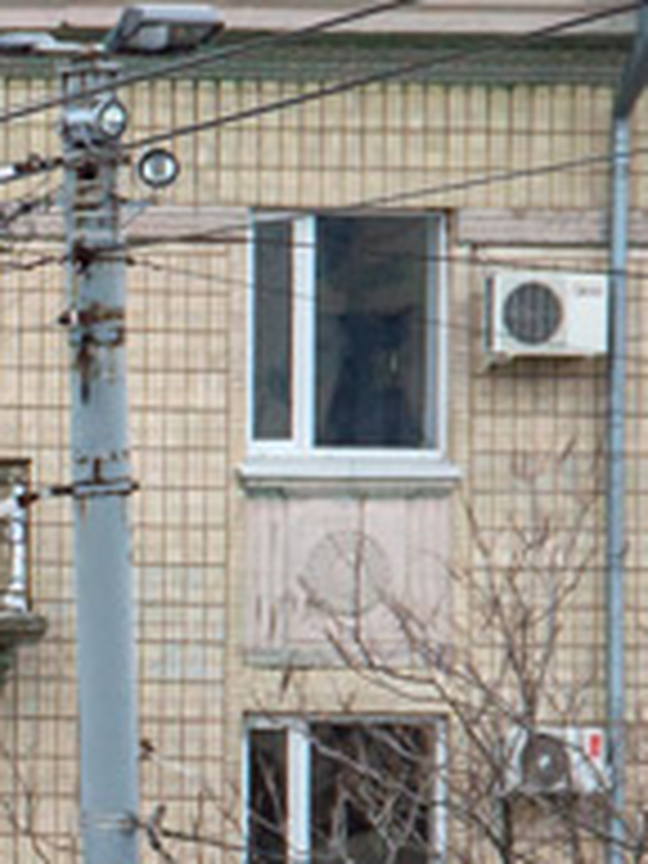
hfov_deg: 2.0
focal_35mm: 752
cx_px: -994
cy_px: 1249
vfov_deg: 2.6
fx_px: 18770
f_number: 5.3
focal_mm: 80
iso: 200
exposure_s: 1/640
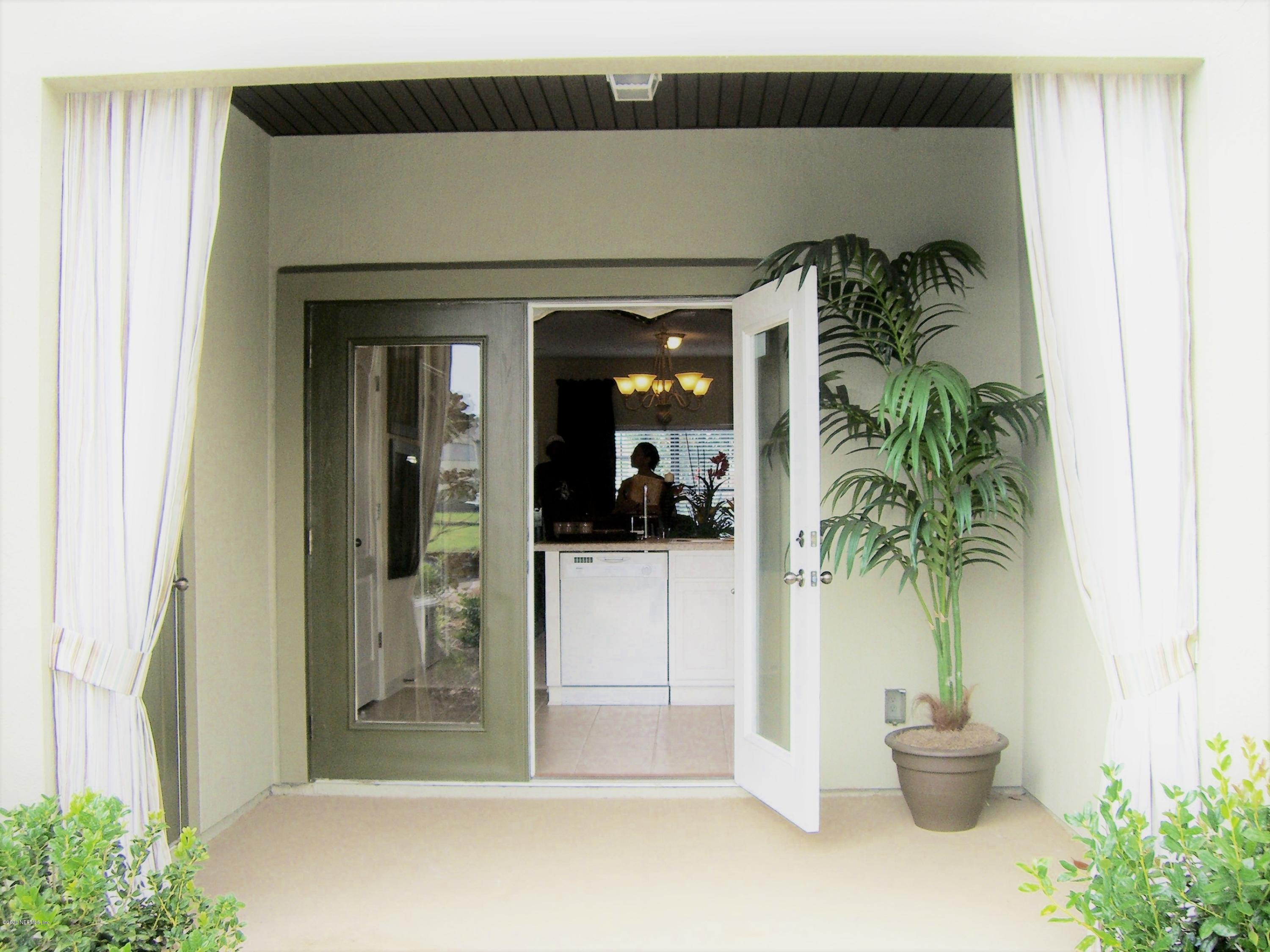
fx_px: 1394
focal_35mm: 38
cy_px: 476
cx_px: 635
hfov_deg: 49.0
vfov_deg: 37.7
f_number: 2.7
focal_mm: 6.2
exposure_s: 1/400
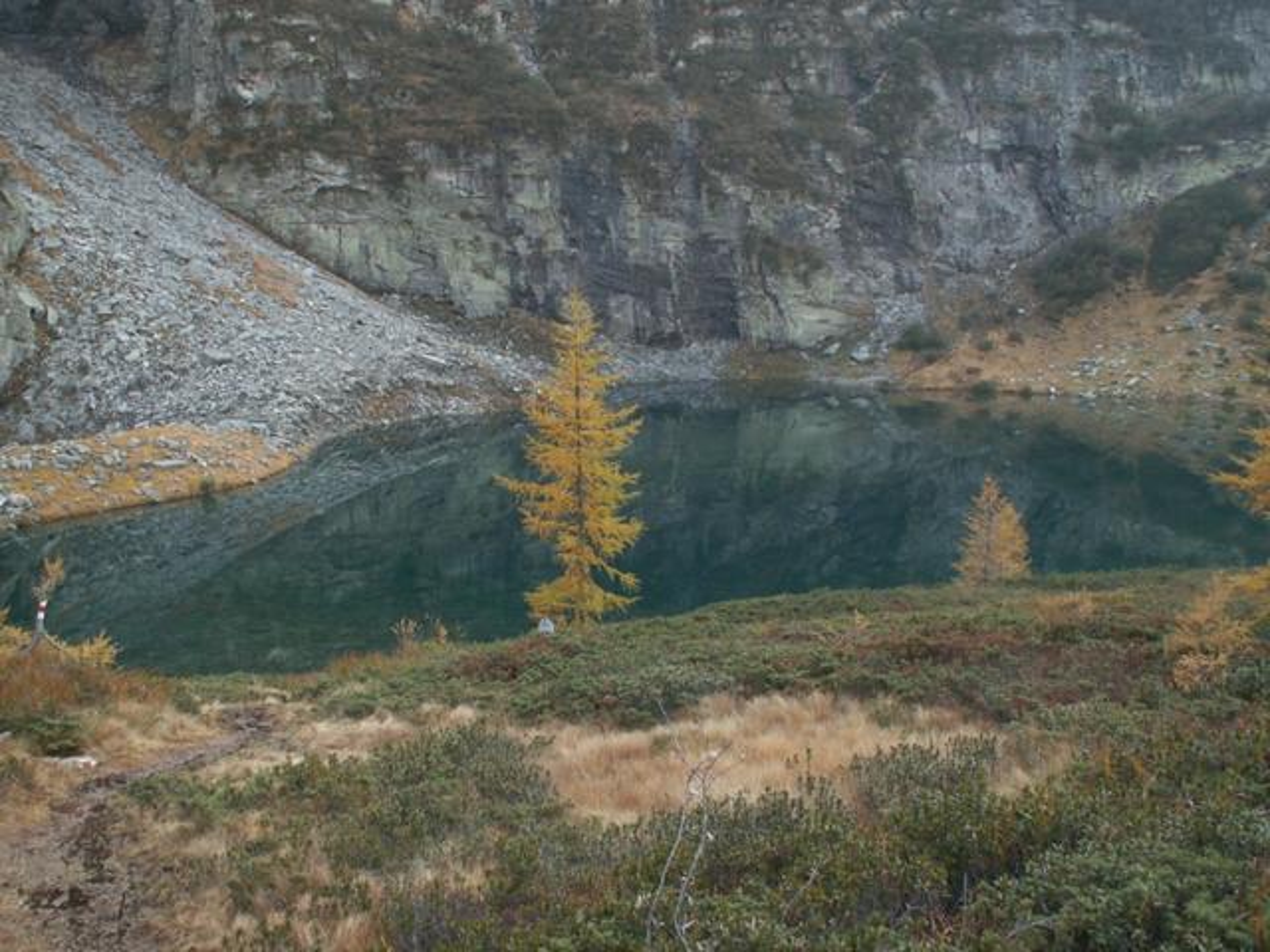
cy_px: 476
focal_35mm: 35
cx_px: 635
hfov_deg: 52.6
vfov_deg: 40.7
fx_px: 1284
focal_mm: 5.86
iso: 50
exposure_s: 1/40
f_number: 3.2
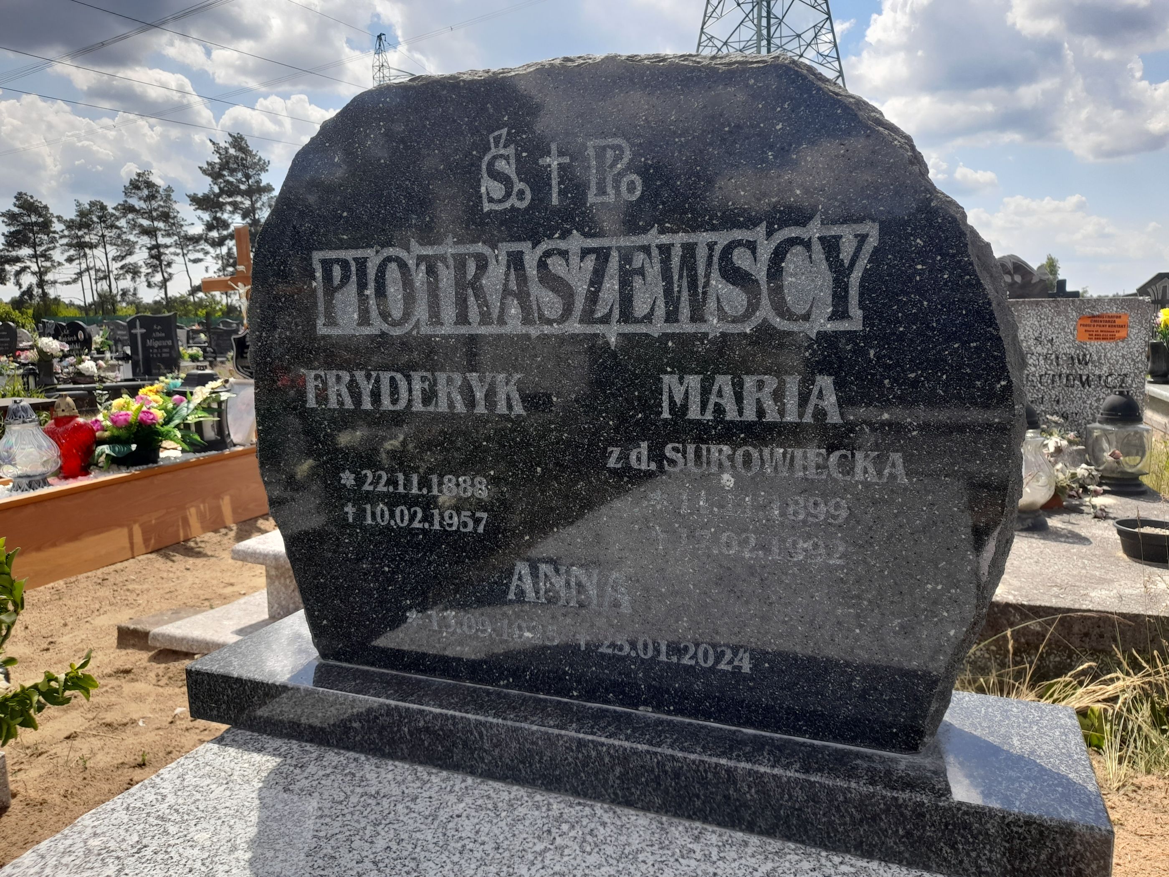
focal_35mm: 25
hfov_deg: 69.4
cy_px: 438
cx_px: 584
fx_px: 844
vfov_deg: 54.9
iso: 20
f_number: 2
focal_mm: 4.6
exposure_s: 1/361
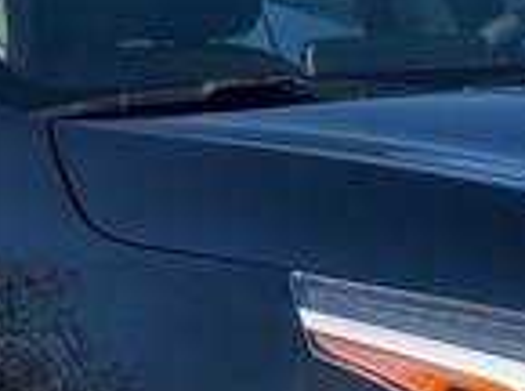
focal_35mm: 340
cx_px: 434
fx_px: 5144
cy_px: 478
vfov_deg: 4.3
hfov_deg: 5.8
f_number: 1.78
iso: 64
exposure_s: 1/2717
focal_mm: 6.76
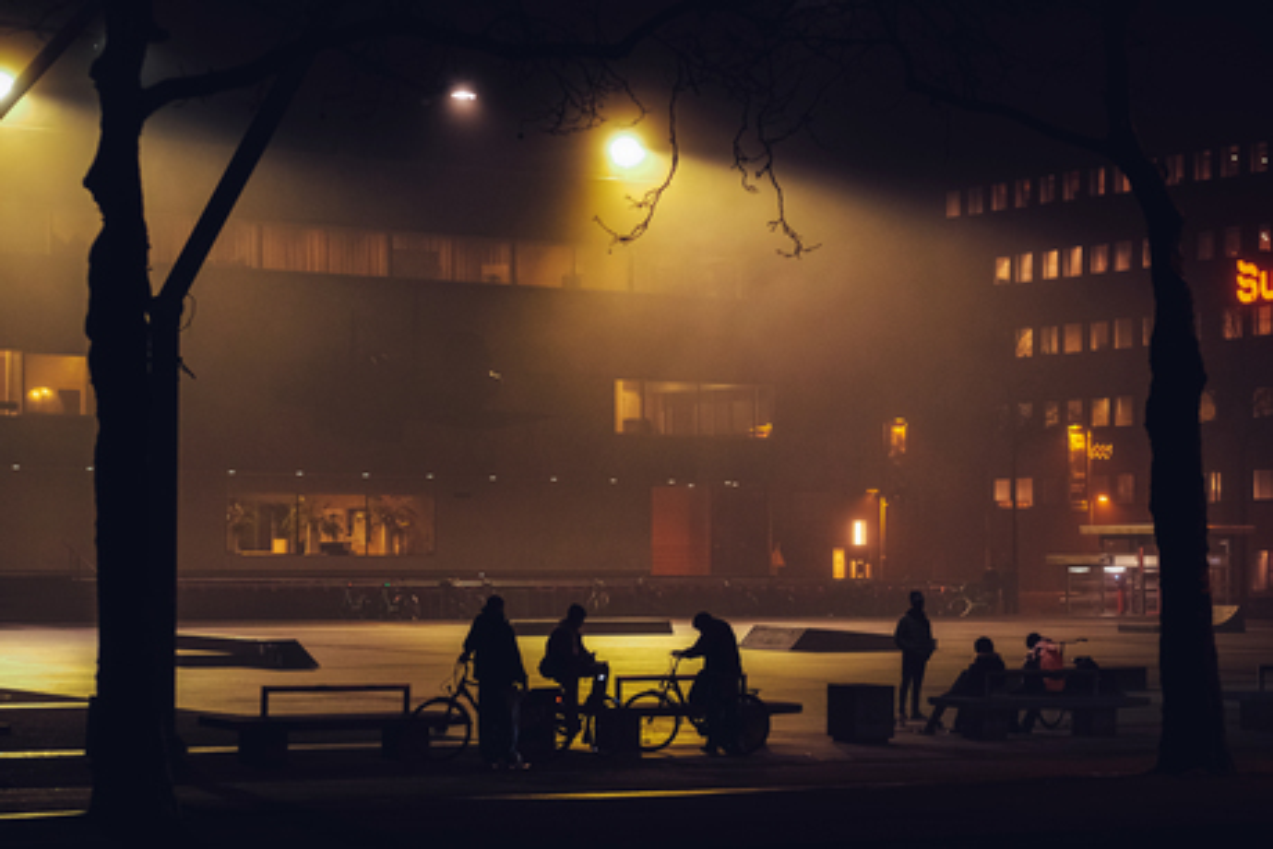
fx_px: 2971
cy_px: 424
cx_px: 636
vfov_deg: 16.3
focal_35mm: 84
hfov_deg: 24.2
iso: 1600
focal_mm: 56
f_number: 2
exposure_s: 1/200
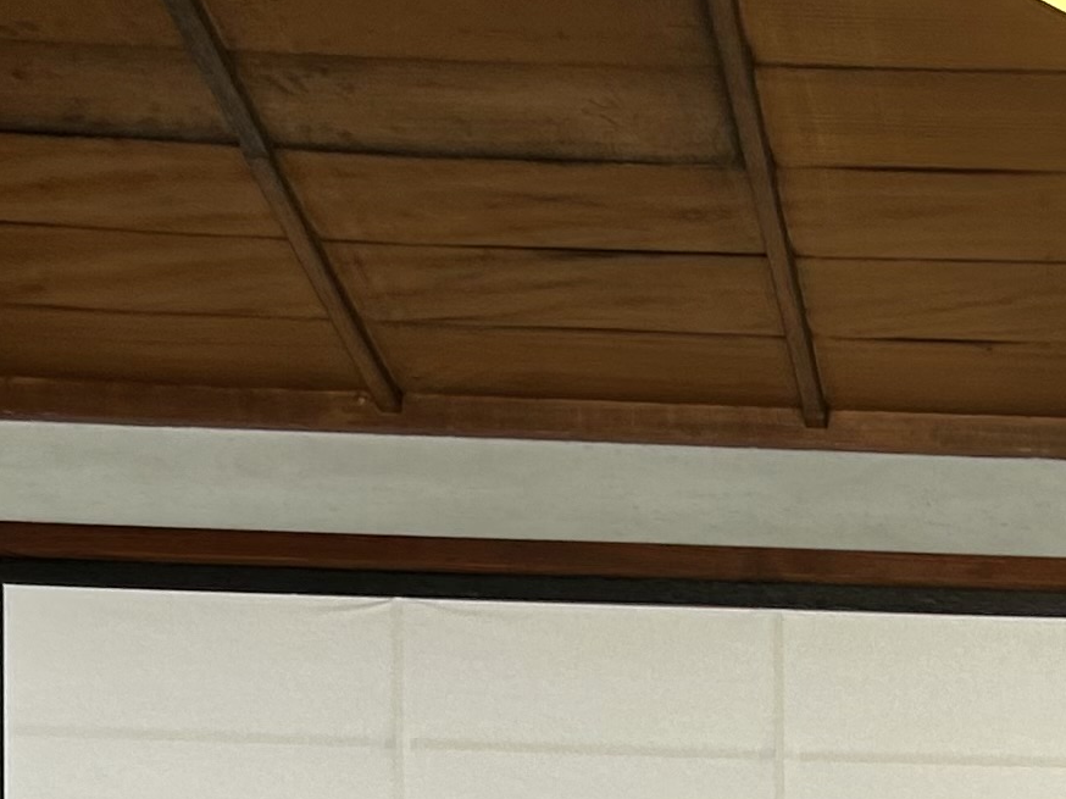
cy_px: 1802
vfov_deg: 10.8
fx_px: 3694
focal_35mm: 120
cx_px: 1421
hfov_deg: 15.5
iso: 40
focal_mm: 5.7
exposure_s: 1/121
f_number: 1.5
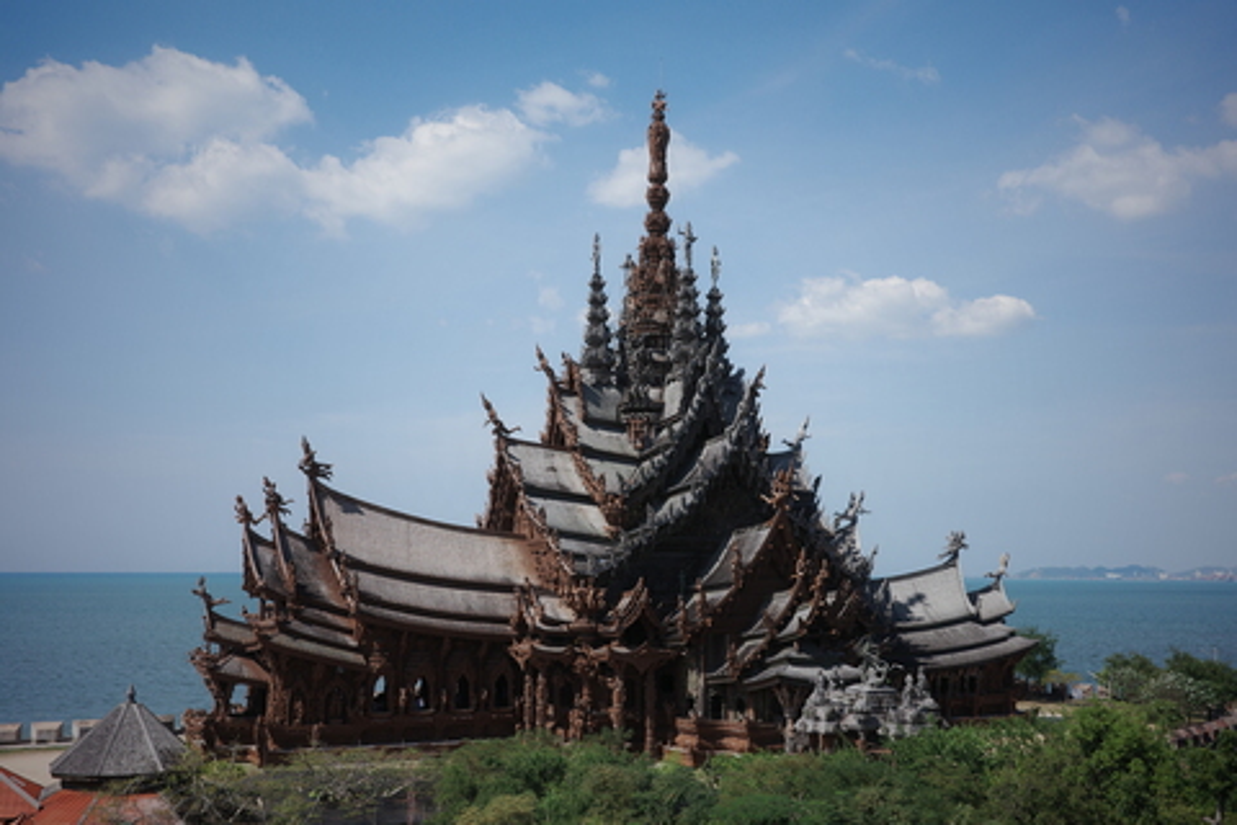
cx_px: 618
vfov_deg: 33.4
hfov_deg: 48.5
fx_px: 1374
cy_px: 412
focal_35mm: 40
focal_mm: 26
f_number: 5.6
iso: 100
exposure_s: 1/500
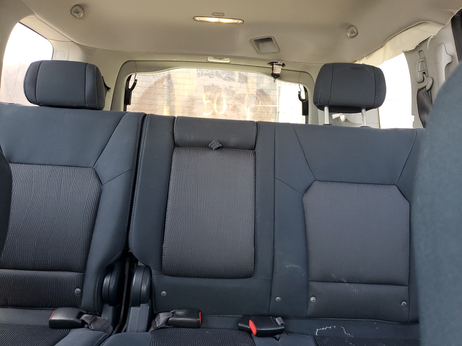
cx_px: 231
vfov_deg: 53.1
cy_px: 173
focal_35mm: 26
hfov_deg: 67.3
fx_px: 347
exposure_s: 1/60.2
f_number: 1.5
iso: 75
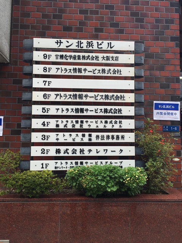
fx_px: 203
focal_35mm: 29
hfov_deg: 48.2
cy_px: 122
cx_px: 91
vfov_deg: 61.7
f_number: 2.2
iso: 32
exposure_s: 1/276
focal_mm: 4.15
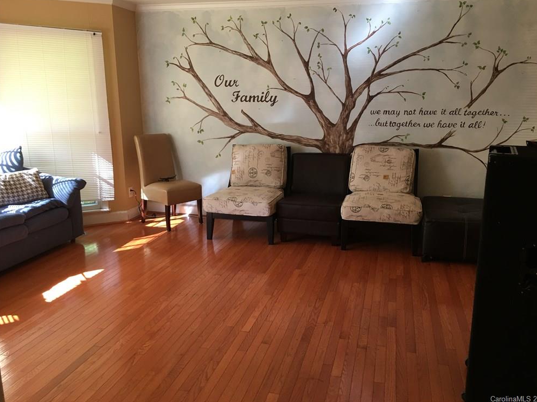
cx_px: 275
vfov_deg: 46.8
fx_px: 465
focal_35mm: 30
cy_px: 196
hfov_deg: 60.0
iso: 32
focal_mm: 4.15
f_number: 2.2
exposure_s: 1/15
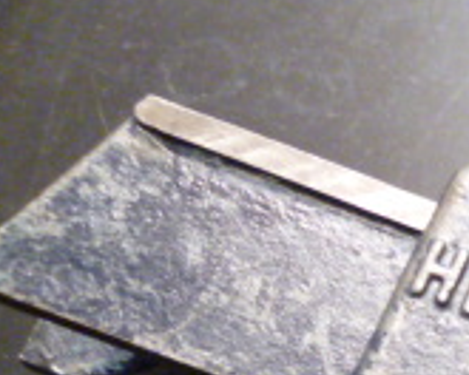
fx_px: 1471
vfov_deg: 13.5
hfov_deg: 15.9
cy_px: 591
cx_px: 799
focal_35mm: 106
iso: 500
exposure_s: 1/8
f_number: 3.1
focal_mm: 5
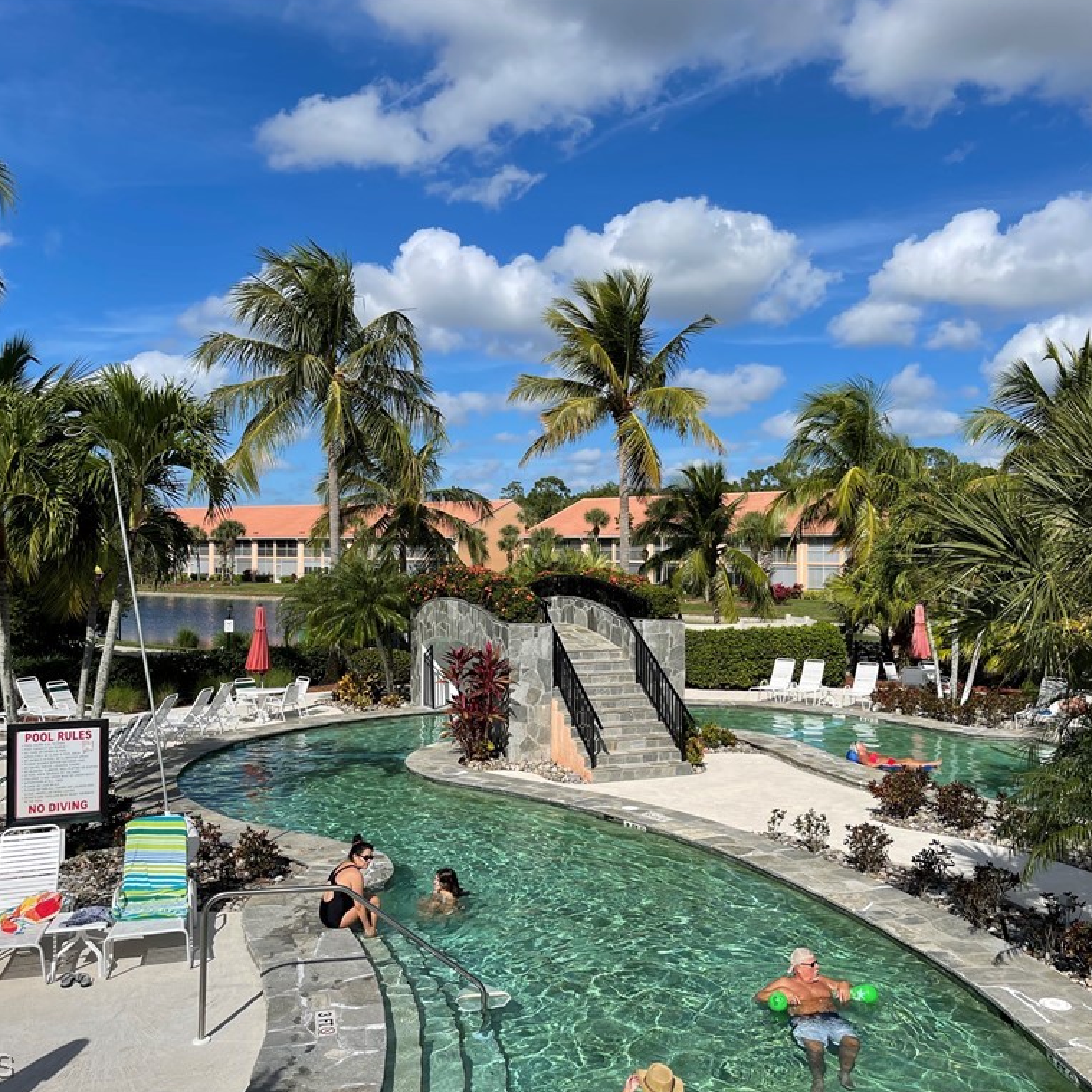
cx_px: 574
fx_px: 1106
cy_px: 545
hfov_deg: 52.5
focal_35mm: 31
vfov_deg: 52.5
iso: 32
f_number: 1.6
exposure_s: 1/6250
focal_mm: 5.1
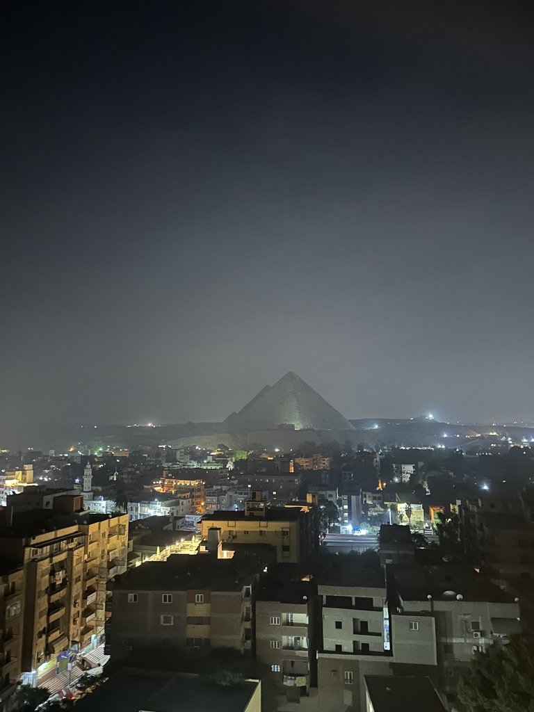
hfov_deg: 56.8
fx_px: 494
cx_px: 267
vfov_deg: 71.6
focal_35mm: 24
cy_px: 356
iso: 1600
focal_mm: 6.86
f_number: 1.78
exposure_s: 1/9
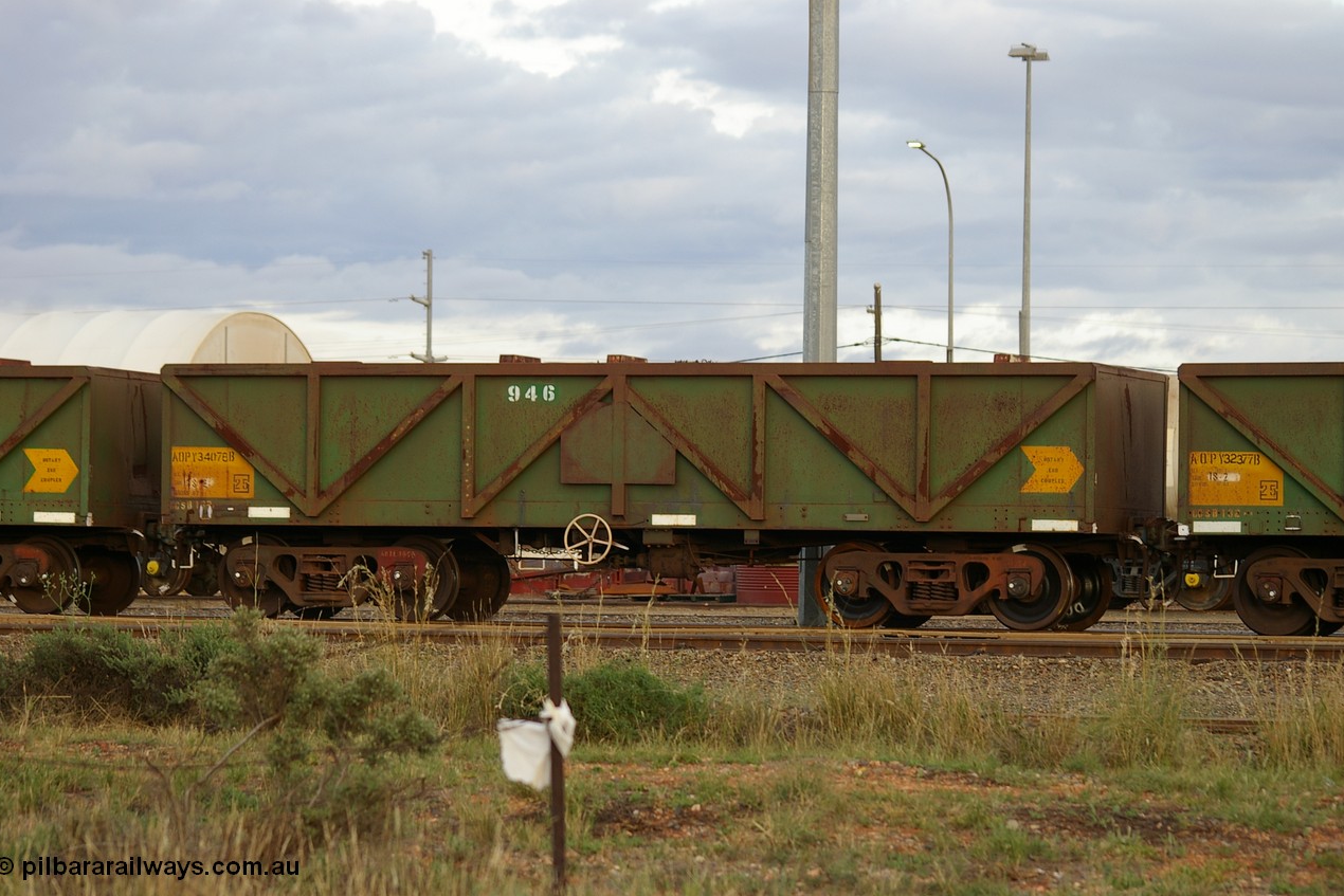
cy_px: 449
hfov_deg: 14.6
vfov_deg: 9.8
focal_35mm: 141
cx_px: 669
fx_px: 5246
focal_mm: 93
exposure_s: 1/180
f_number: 4.5
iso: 200
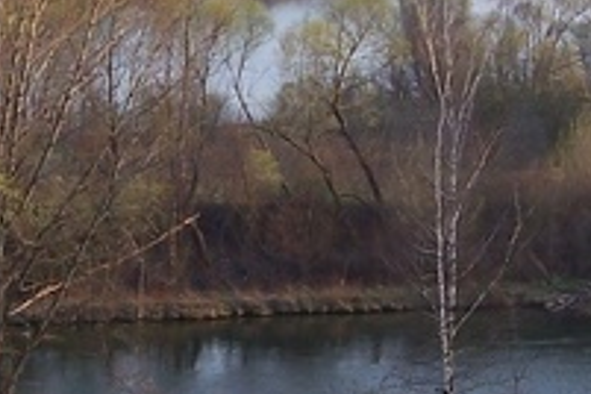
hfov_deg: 11.9
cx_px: 121
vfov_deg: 7.9
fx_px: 2823
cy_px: 0
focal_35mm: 172
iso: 80
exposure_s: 1/250
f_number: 3.4
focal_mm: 5.5
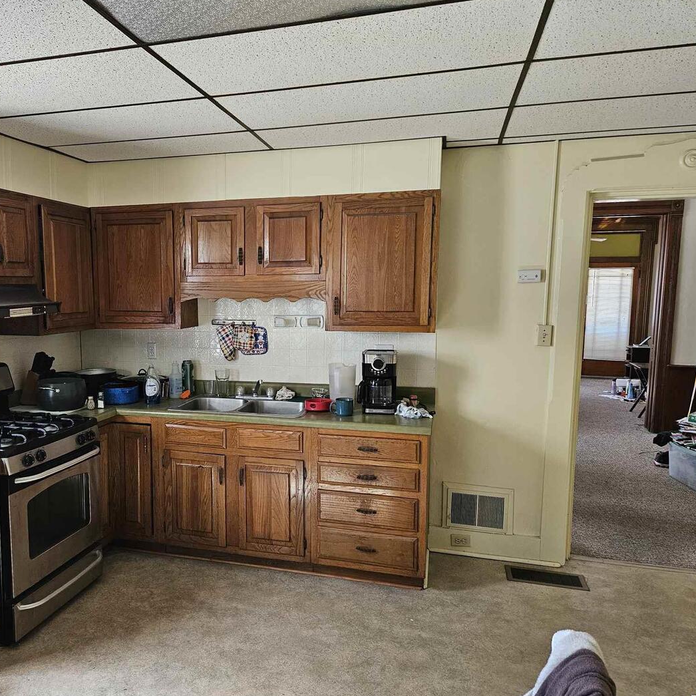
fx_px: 637
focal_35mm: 28
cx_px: 246
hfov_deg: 56.4
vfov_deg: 57.3
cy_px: 345
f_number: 1.8
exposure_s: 1/120
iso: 320
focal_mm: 5.4
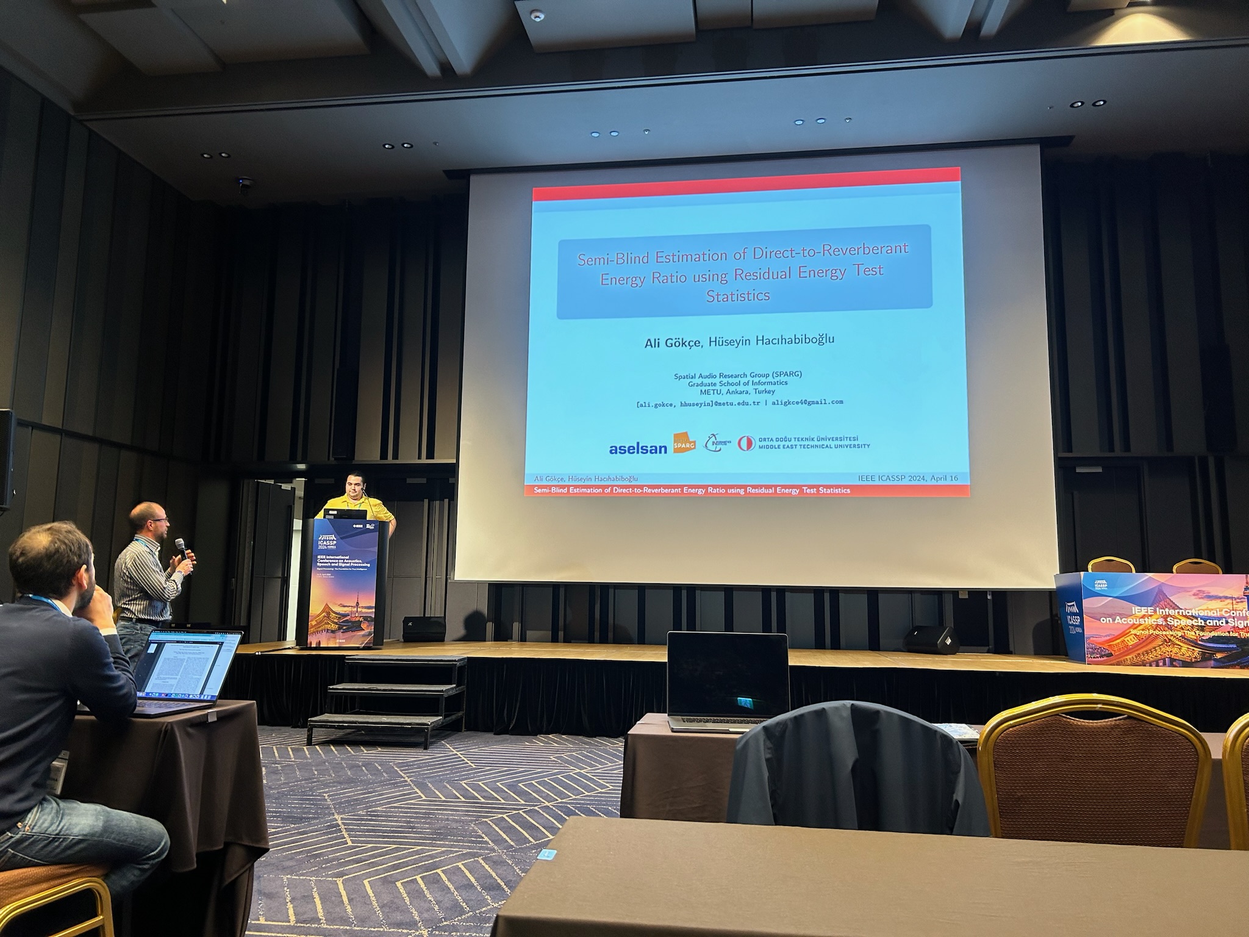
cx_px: 624
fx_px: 938
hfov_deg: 67.3
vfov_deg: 53.1
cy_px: 468
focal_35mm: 26
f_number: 1.5
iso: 100
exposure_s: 1/60
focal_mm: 5.7
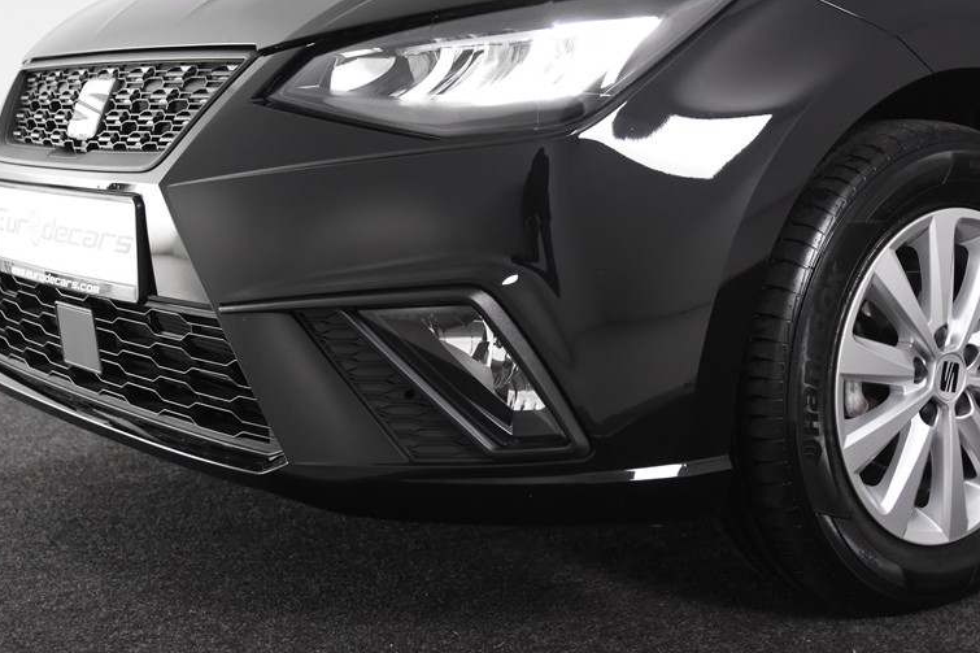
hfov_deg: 35.0
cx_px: 544
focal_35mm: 57
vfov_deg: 23.7
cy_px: 245
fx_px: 1551
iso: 1600
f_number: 4.5
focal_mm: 28
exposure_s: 1/80
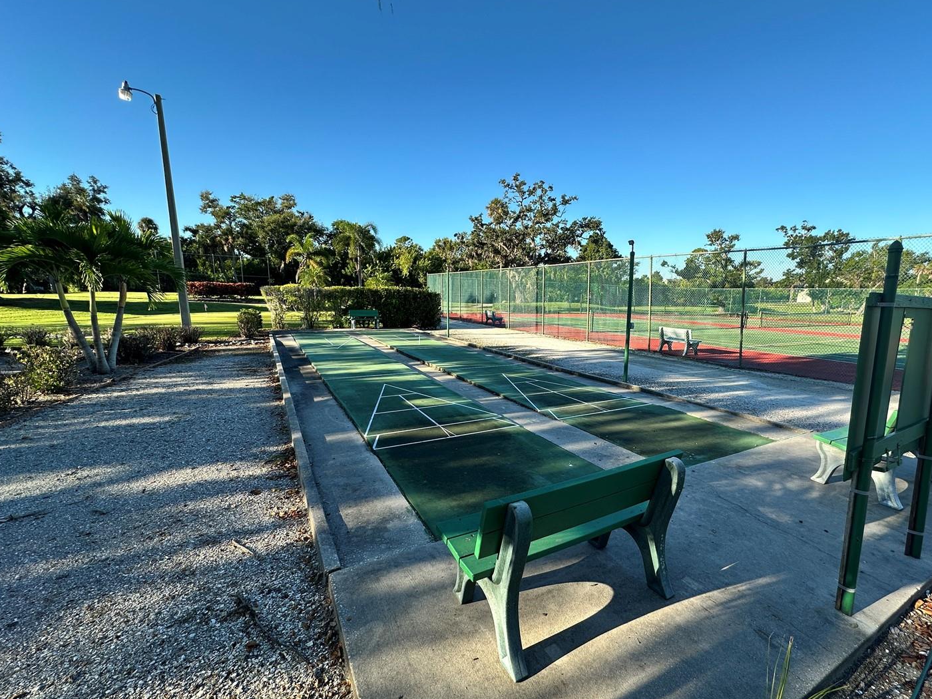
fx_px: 431
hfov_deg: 94.1
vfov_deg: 78.0
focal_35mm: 16
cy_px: 369
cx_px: 516
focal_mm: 2.22
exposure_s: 1/690
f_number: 2.2
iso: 40
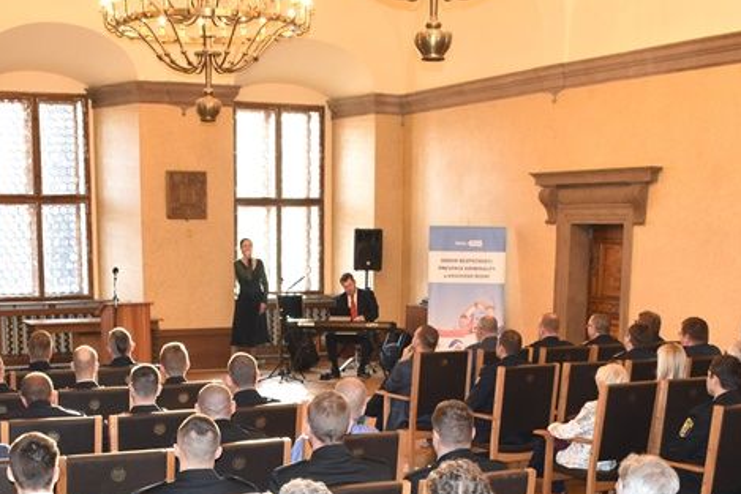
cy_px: 526
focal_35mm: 59
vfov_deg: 21.9
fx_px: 1215
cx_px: 291
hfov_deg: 33.8
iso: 1400
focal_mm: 18
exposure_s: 1/60
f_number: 5
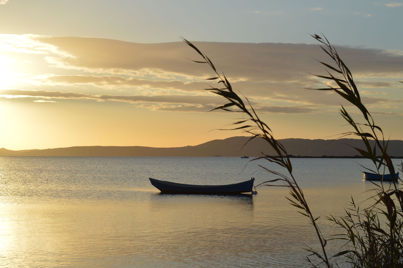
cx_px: 202
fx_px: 872
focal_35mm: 78
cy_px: 134
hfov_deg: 26.0
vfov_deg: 17.5
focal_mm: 52
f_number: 10
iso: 100
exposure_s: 1/400
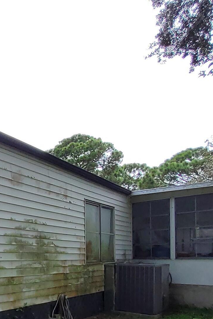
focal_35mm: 32
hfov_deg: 35.8
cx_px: -14
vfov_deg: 54.2
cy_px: 261
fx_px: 284
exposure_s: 1/848
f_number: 2.2
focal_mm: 1.13
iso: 50
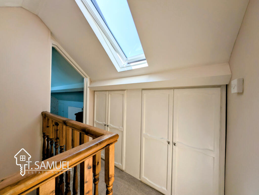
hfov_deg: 110.5
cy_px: 98
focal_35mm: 12
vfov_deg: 94.6
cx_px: 130
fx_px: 90
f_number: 1.95
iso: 42
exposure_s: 1/1040
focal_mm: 2.23
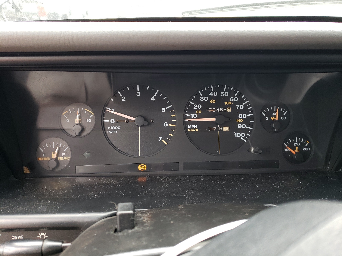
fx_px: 257
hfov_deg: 67.3
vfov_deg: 53.1
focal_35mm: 26
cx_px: 171
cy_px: 128
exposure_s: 1/120
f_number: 1.5
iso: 95
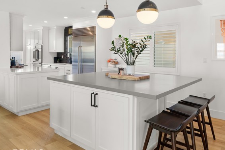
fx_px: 162
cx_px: 124
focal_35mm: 26
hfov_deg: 69.2
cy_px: 74
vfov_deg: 49.5
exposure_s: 1/10
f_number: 9
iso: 640
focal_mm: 23
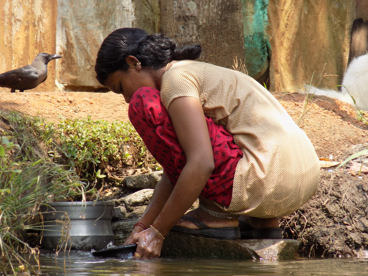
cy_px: 138
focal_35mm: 585
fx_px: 6219
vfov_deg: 2.5
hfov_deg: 3.4
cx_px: 184
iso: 125
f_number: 5.9
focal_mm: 104
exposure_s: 1/125
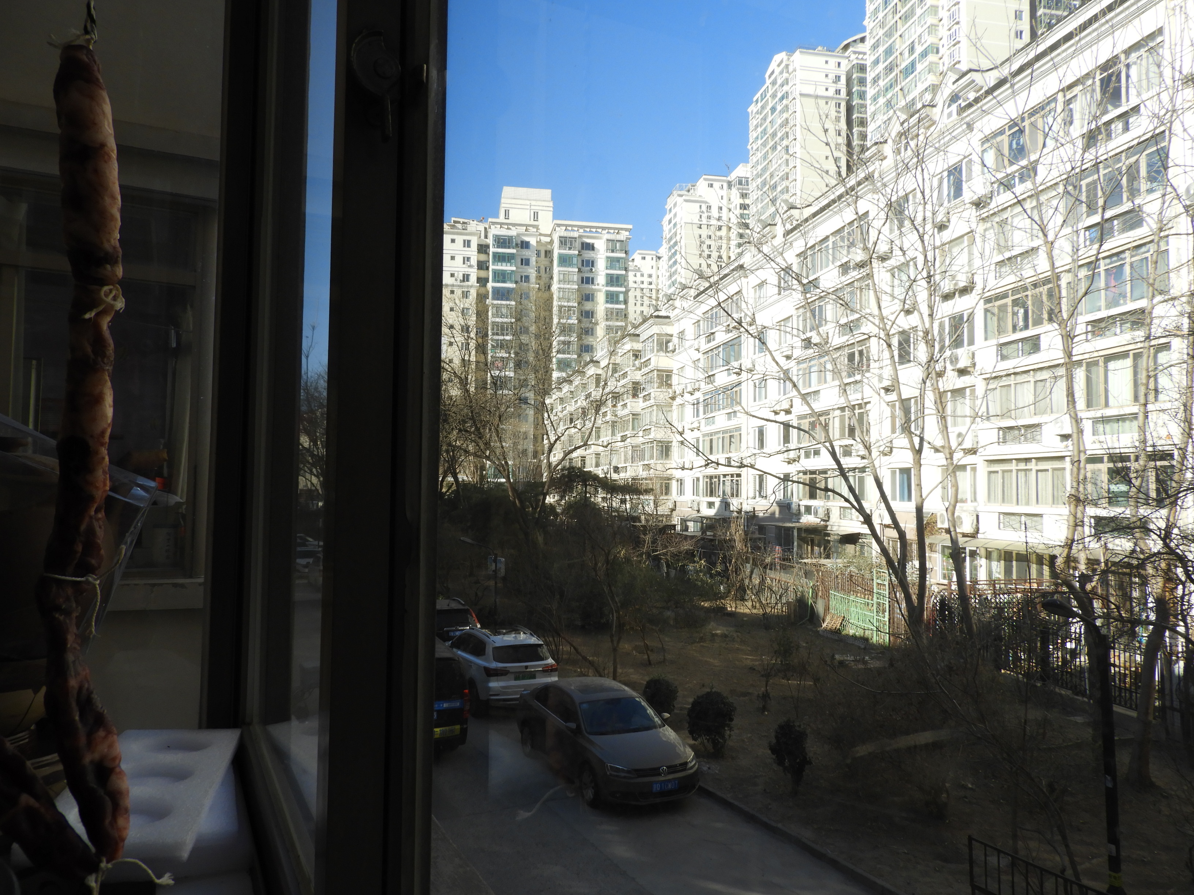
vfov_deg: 56.8
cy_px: 448
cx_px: 597
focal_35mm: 24
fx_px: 828
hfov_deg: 71.6
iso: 100
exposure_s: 1/640
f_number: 3.3
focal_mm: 4.3
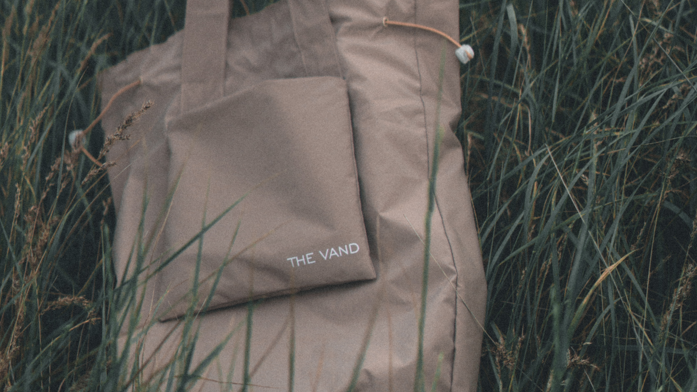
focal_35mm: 95
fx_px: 1756
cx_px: 325
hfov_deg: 22.5
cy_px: 7
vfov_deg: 12.6
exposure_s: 1/8000
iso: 400
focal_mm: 50
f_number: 1.8
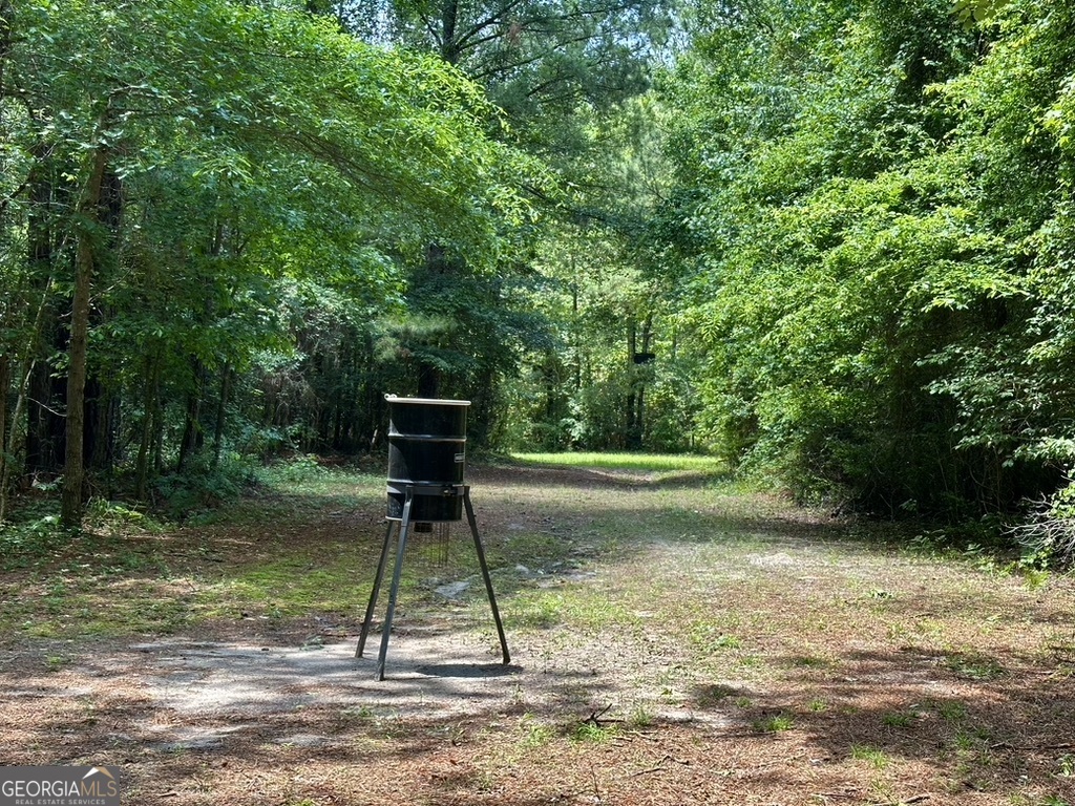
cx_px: 538
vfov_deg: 30.3
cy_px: 403
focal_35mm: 48
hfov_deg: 39.7
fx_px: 1491
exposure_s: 1/387
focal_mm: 6.86
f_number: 1.78
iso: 64
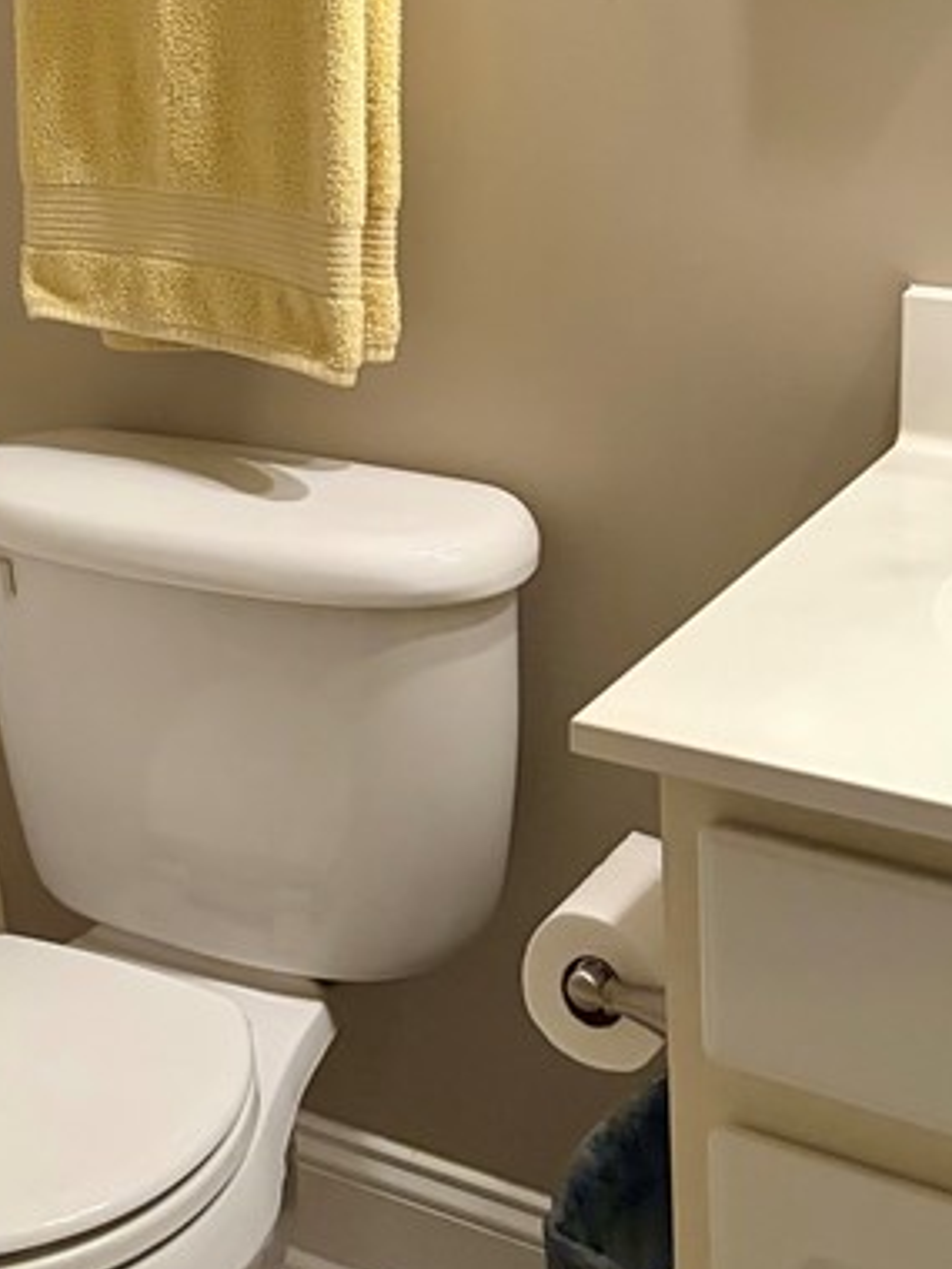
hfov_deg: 19.9
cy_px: -23
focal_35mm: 70
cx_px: -154
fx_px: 2567
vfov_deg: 26.2
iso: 320
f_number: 1.6
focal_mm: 5.96
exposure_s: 1/60
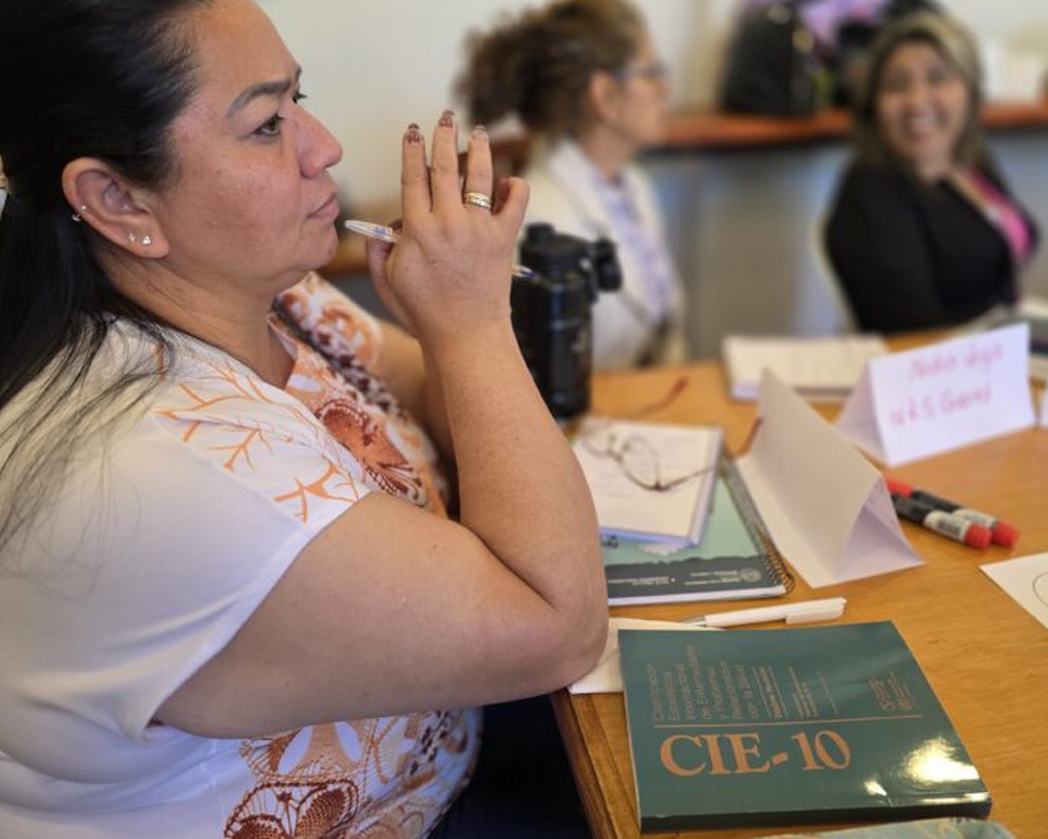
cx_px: 559
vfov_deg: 56.8
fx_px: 775
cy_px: 407
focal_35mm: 25
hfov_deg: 68.0
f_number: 1.7
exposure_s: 1/100
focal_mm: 6.3
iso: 400
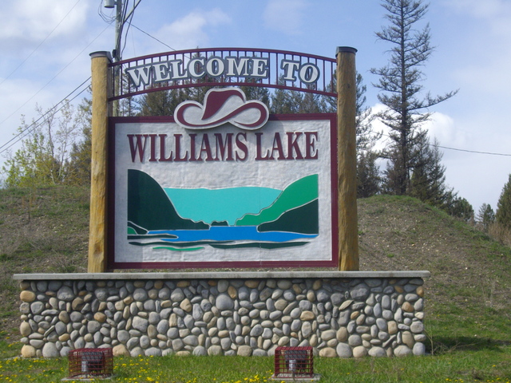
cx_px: 256
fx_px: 960
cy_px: 192
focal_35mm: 65
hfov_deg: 29.8
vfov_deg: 22.6
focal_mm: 10.7
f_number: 7.6
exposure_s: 1/250
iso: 100
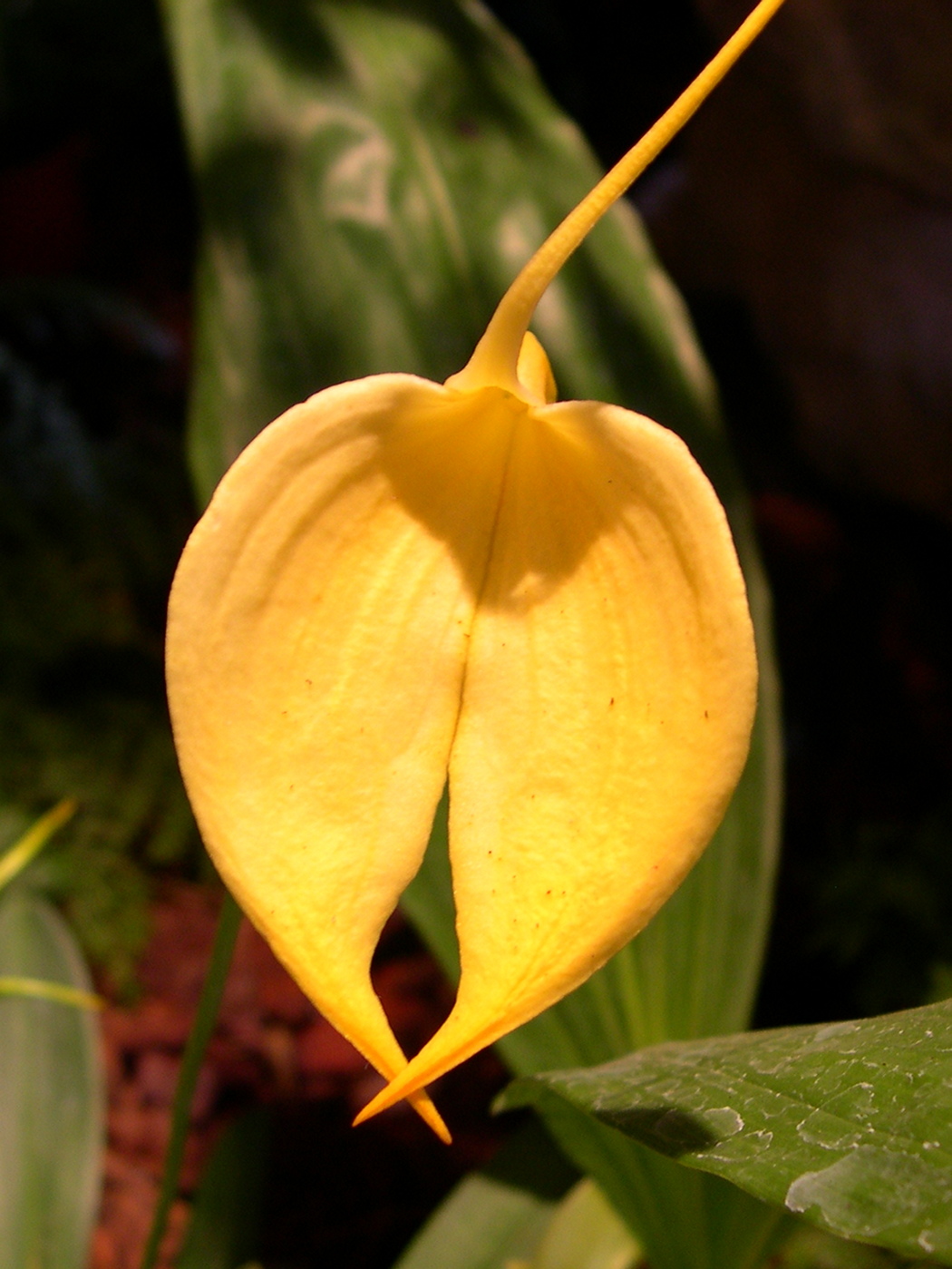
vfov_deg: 49.0
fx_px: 1393
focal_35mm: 38
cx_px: 476
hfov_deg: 37.7
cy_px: 634
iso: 100
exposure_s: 1/12
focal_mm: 8
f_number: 2.8
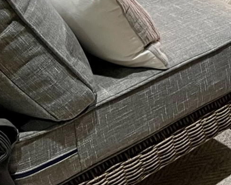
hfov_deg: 16.0
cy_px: -23
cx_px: 401
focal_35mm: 104
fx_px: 711
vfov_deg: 14.4
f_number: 1.5
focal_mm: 5.7
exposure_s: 1/40
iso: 400
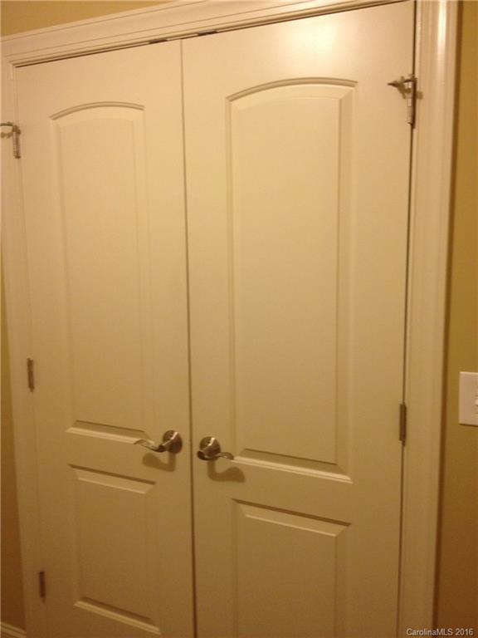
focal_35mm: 35
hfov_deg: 40.7
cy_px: 319
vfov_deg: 52.6
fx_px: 644
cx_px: 239
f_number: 2.4
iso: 100
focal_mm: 4.28
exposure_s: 1/20
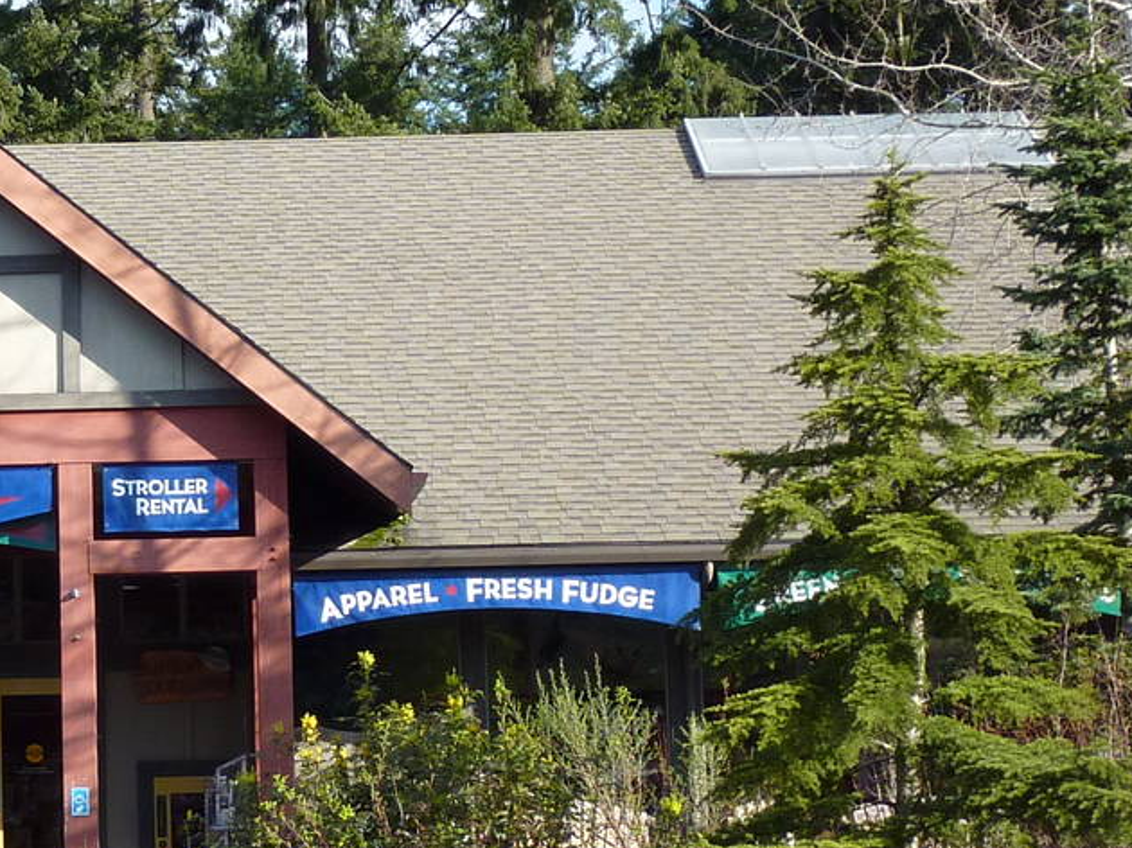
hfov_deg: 20.3
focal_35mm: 94
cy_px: 429
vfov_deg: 15.7
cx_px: 54
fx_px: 3073
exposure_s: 1/500
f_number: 3.6
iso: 125
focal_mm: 6.1
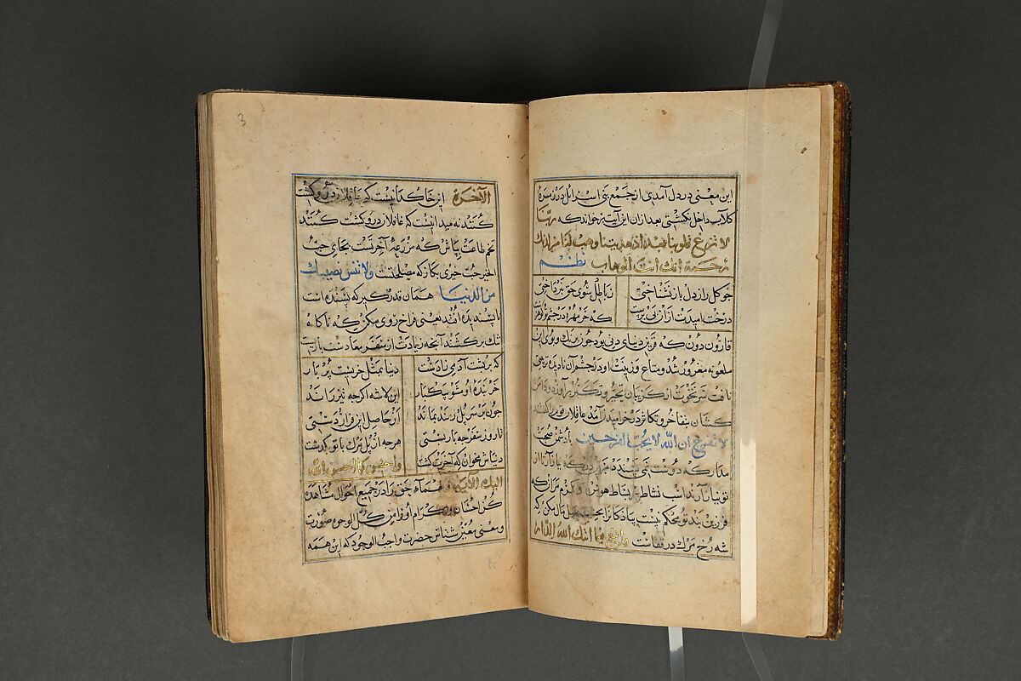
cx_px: 510
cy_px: 340
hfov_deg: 35.1
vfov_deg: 23.8
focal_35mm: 57
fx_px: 1616
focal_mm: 57
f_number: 13
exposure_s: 1/30
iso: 250
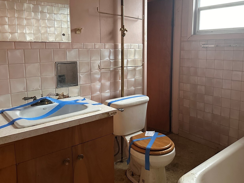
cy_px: 80
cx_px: 145
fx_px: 218
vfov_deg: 45.3
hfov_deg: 57.9
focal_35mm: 31
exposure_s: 1/60
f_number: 1.78
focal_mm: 6.86
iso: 640
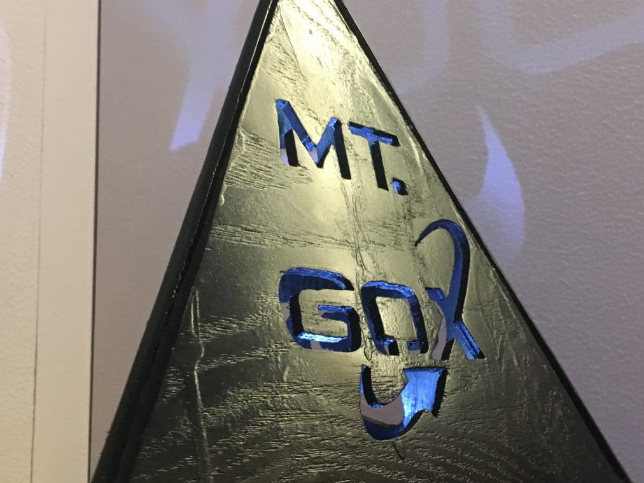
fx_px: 800
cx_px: 377
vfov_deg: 33.5
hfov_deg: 43.7
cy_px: 275
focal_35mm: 43
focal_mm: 4.15
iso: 250
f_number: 2.2
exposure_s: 1/15
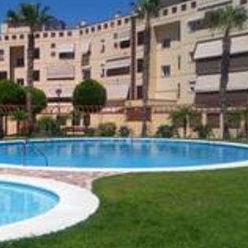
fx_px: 381
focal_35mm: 47
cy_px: 141
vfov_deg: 36.0
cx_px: 28
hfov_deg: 34.2
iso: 100
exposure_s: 1/3570
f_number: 2.2
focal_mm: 2.34
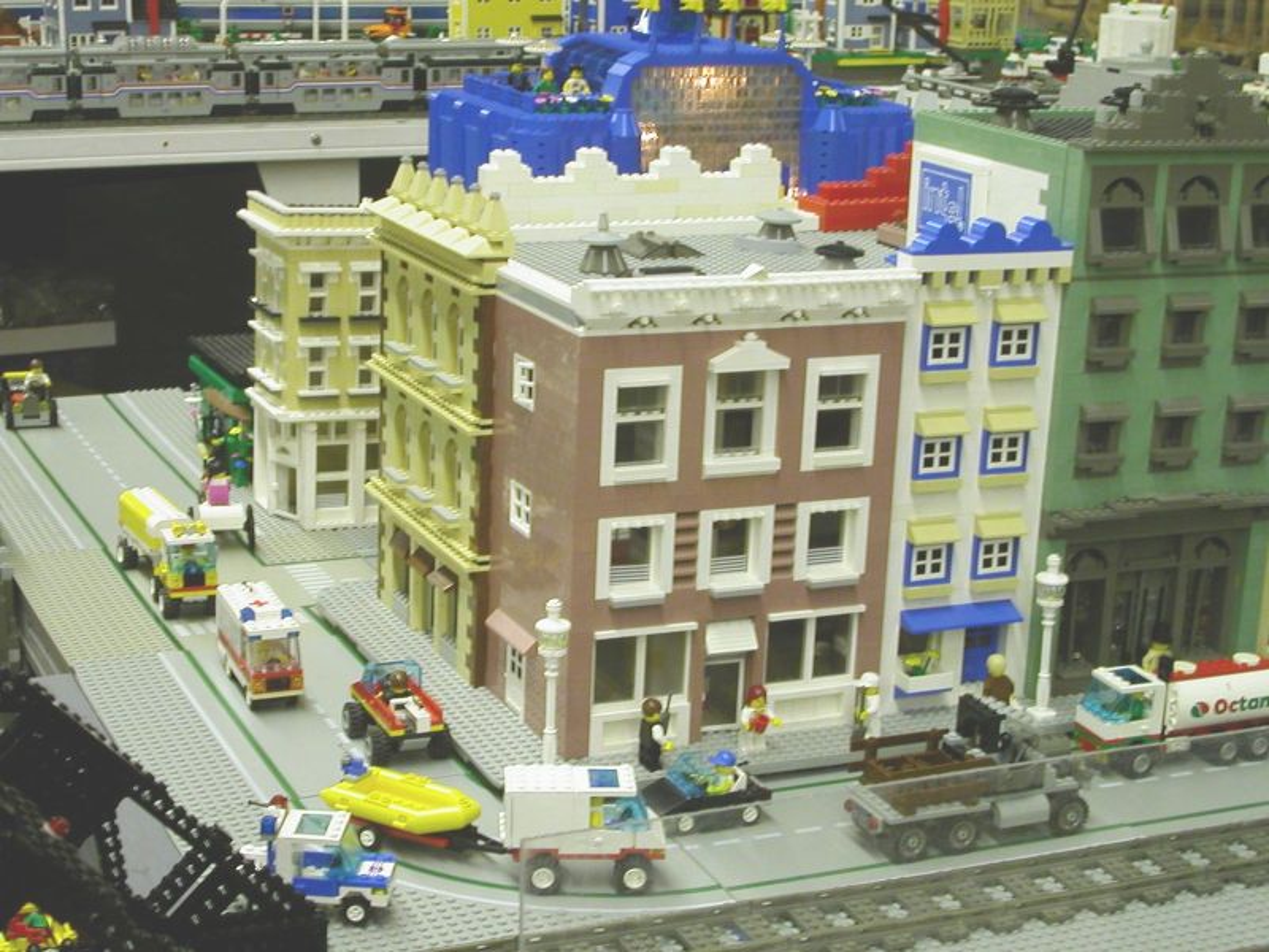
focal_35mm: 64
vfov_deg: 22.9
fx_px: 2346
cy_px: 476
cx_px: 634
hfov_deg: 30.3
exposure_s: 1/9.6
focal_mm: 9.7
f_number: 3.5
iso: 100
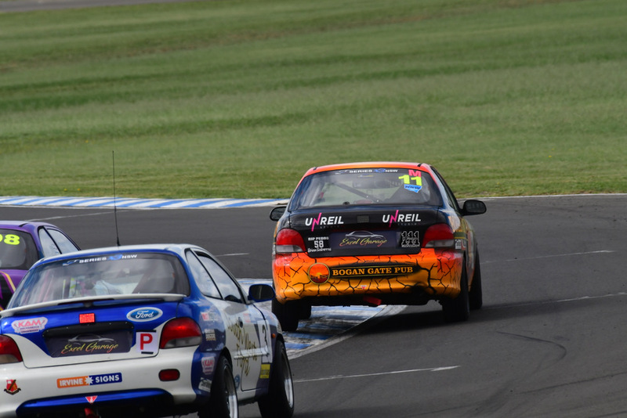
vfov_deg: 1.8
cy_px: 209
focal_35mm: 750
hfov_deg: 2.7
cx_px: 314
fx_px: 13067
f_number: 11
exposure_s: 1/500
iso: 400
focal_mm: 500
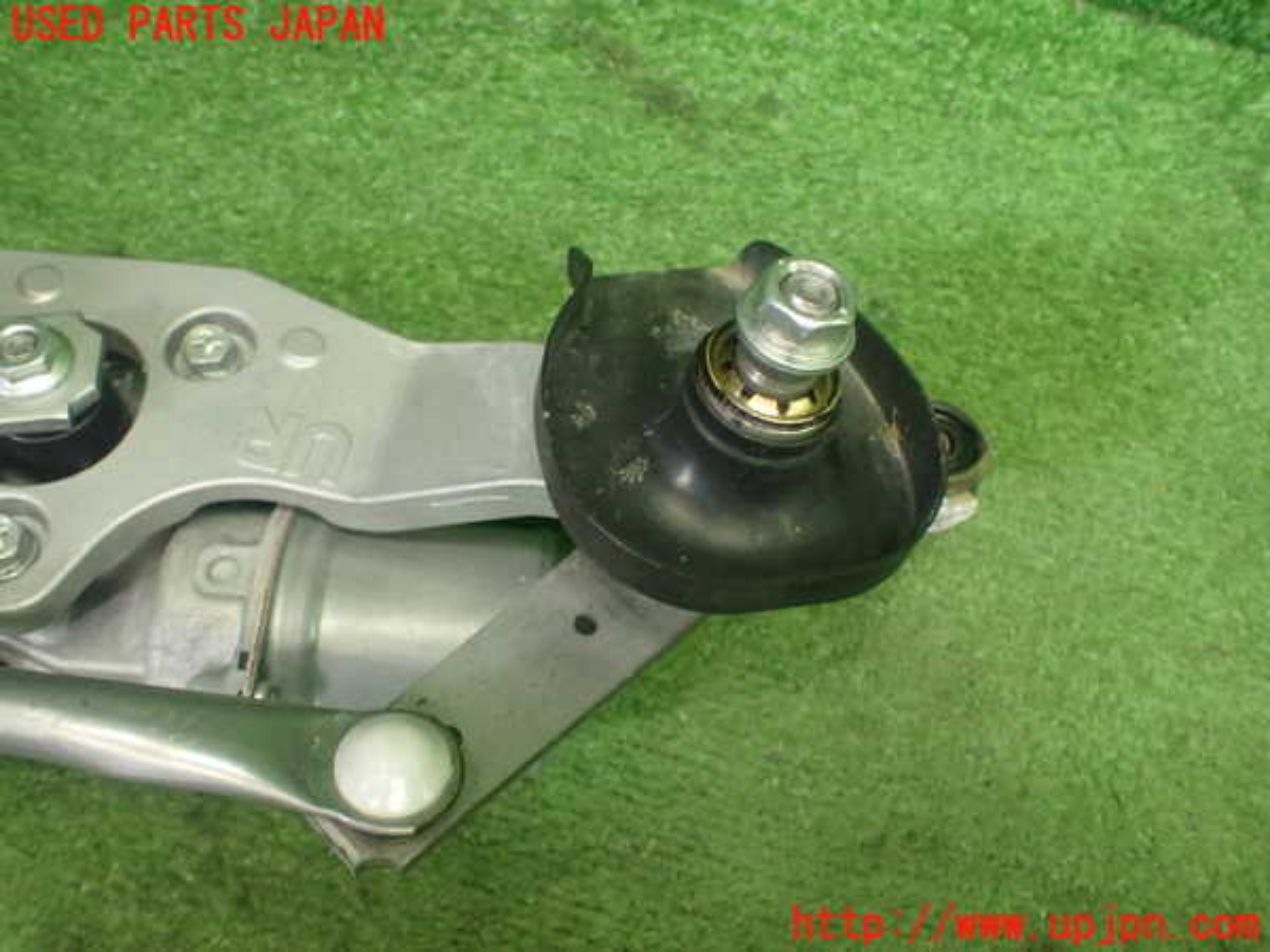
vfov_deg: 46.8
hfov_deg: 60.0
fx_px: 1101
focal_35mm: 30
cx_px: 635
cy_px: 476
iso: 800
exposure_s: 1/125
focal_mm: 5.4
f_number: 2.3
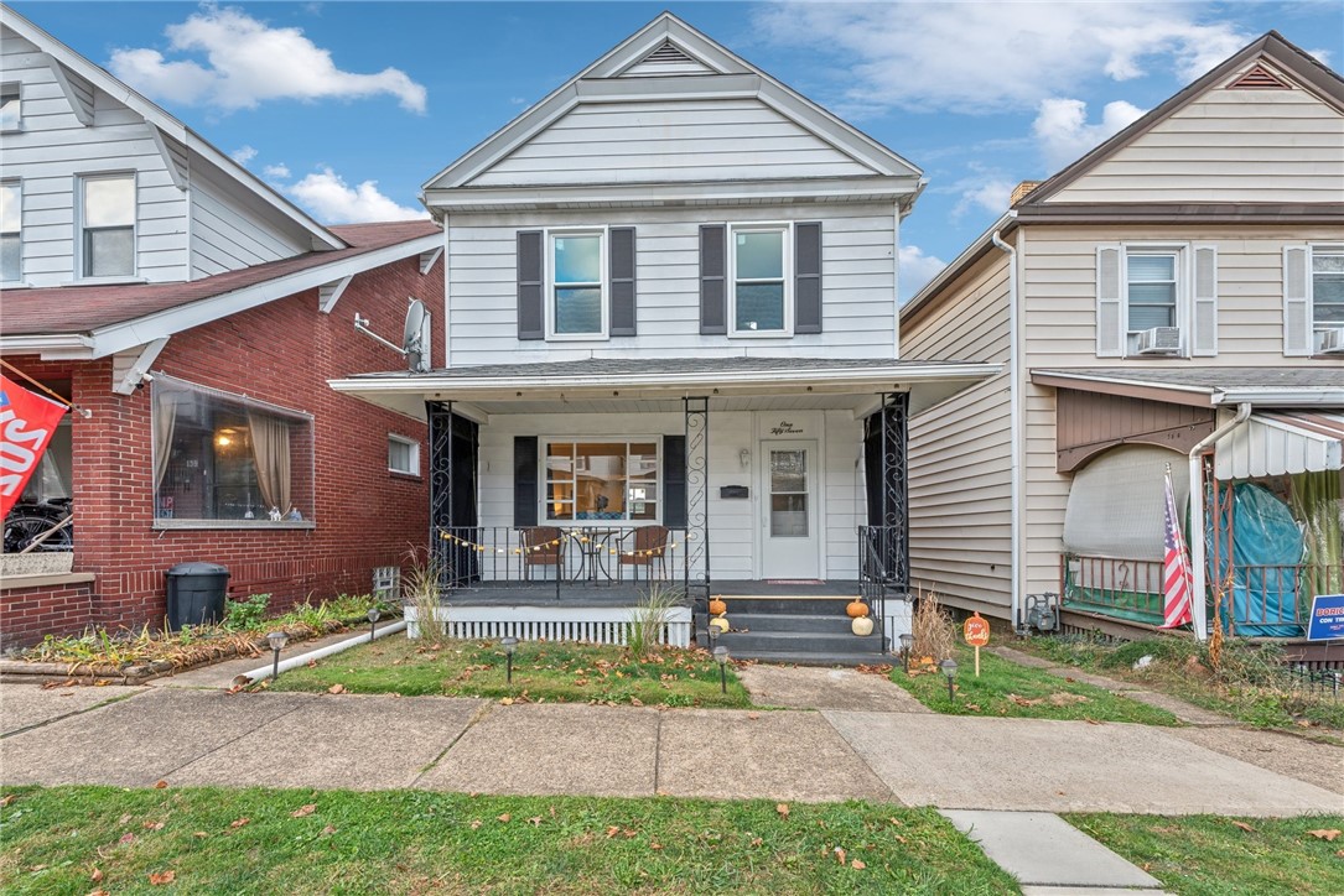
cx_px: 672
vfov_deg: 81.2
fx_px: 523
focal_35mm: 14
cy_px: 448
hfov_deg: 104.2
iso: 50
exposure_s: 1/4
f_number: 11
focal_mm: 14
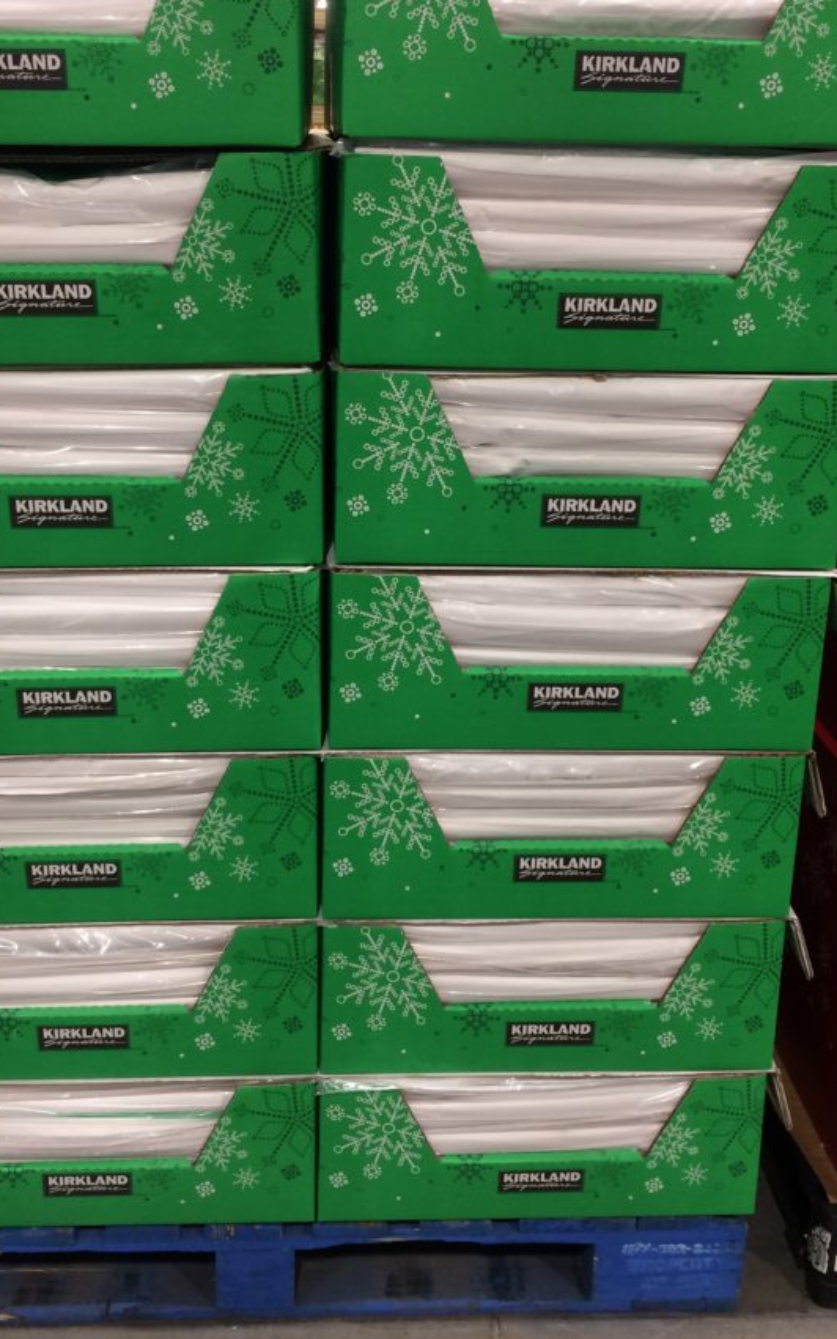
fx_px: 1350
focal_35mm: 37
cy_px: 563
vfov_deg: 52.5
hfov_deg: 34.4
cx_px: 382
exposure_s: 1/33
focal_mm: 4.15
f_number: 2.2
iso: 100
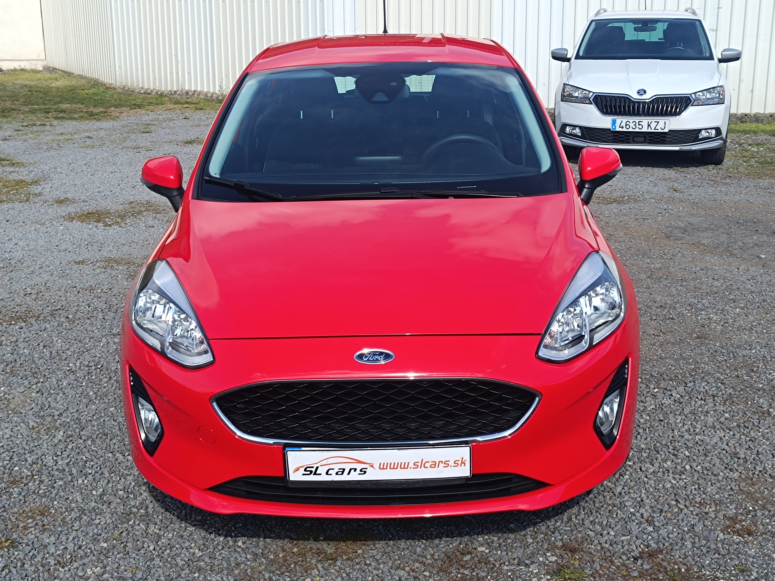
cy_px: 290
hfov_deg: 71.6
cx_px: 388
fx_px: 537
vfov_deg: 56.8
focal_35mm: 24
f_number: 1.88
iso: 56
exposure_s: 1/1135
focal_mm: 5.59
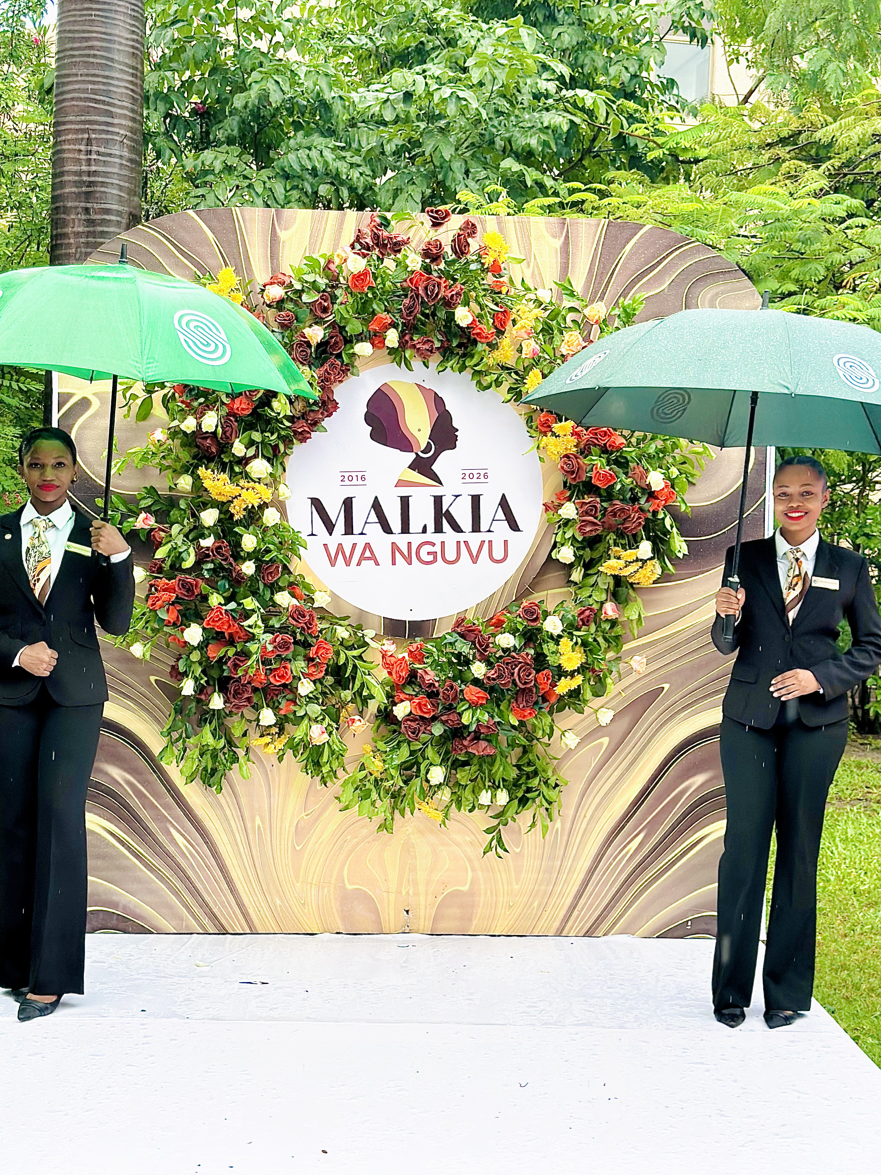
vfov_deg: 34.9
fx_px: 1866
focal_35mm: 55
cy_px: 595
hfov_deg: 26.6
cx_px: 424
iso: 80
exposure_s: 1/580
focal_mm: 6.86
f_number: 1.78
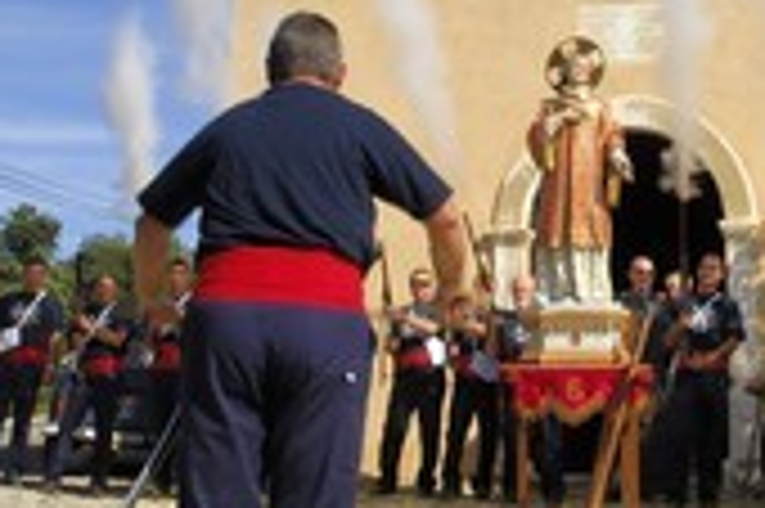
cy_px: 112
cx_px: 650
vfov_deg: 21.2
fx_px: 1343
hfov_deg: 30.7
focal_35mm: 63
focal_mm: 17
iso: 100
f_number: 13
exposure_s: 1/125
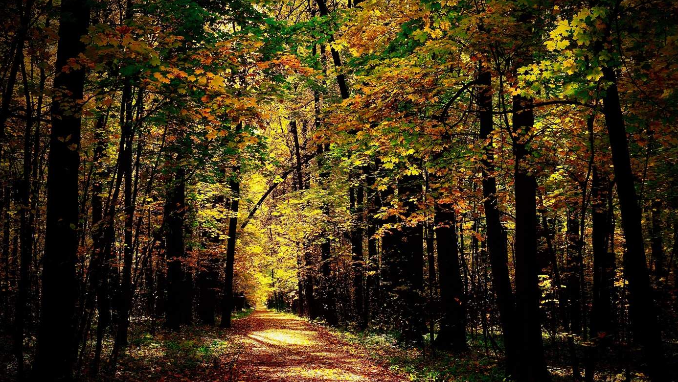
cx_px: 342
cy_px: 222
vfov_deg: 21.6
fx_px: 998
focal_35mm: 56
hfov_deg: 37.5
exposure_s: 1/200
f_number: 8
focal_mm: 35
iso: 800
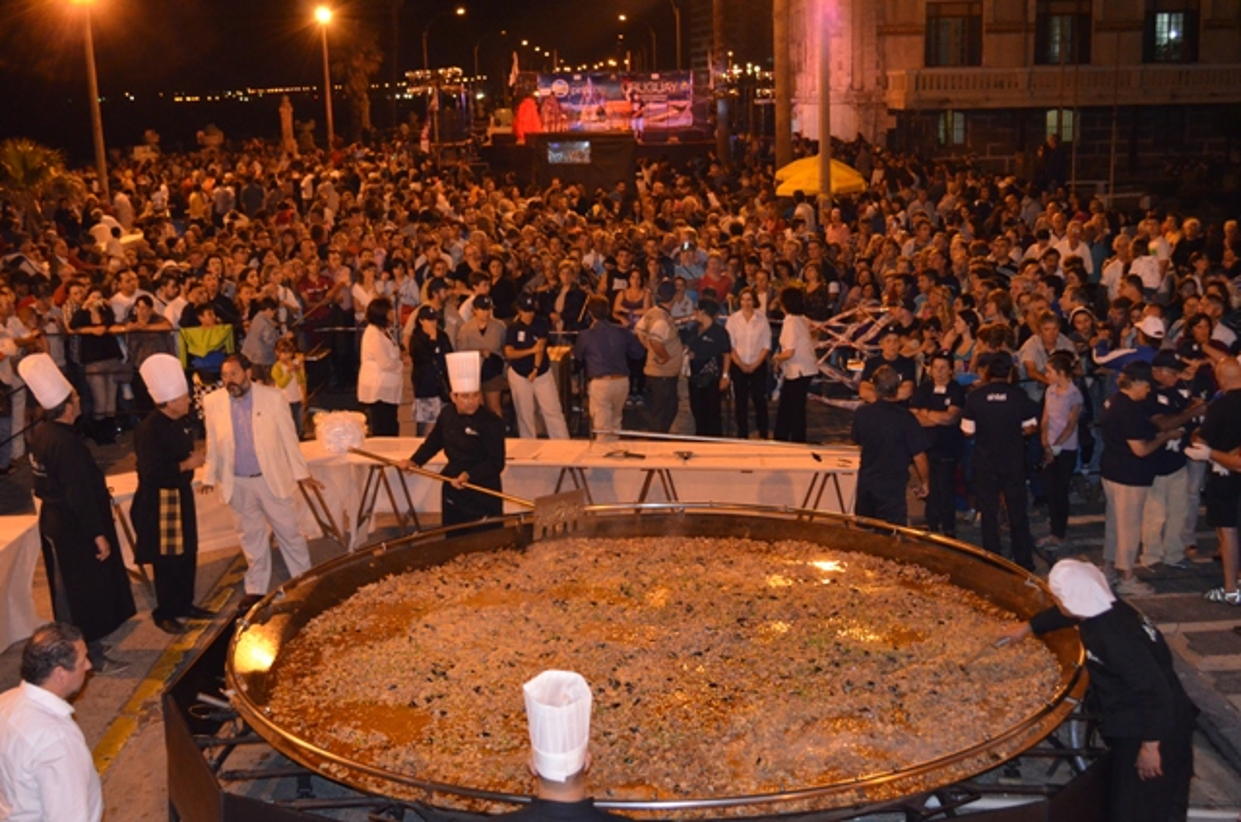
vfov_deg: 30.7
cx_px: 620
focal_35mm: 44
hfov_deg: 45.0
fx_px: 1497
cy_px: 411
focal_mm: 29
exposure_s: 1/60
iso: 3200
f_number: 4.5
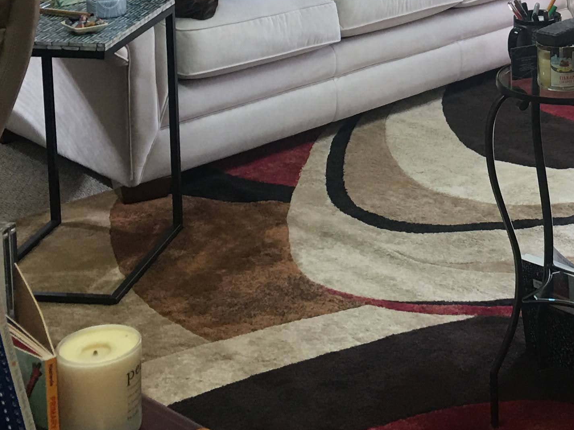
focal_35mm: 82
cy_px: -105
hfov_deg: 22.9
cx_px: 573
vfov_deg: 17.1
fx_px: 1359
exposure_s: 1/15
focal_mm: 4.15
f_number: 2.2
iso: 32
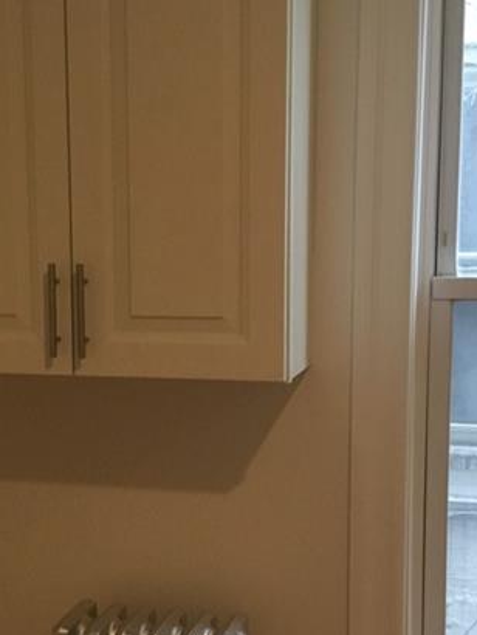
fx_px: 1065
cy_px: 395
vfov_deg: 33.1
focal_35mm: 58
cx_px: 186
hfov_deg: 25.2
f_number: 2.4
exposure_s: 1/30
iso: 125
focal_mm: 3.3
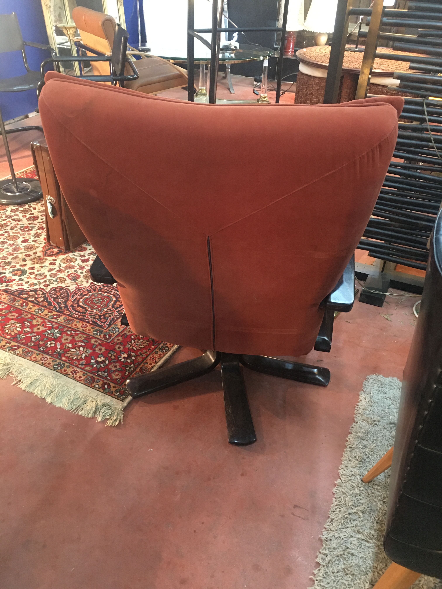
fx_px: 494
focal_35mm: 29
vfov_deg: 61.7
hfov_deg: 48.2
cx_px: 221
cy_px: 294
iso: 125
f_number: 2.2
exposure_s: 1/8
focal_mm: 4.15
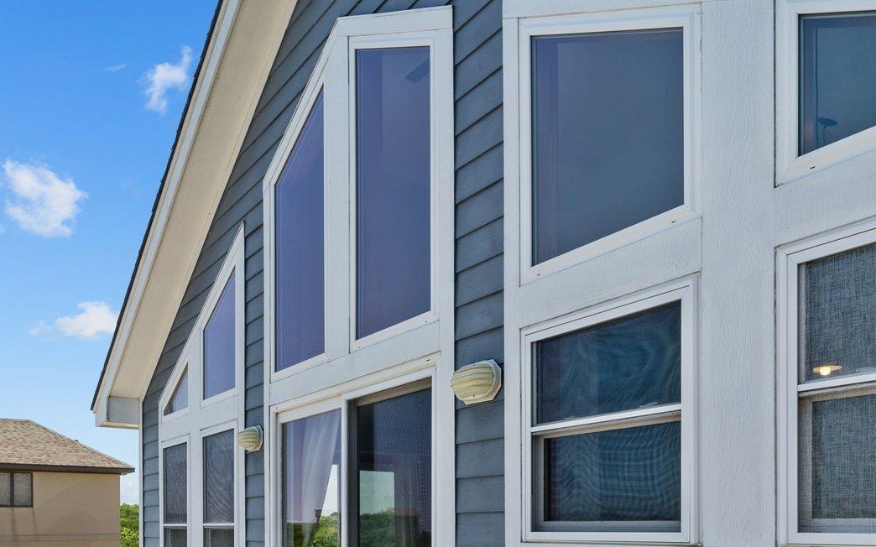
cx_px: 441
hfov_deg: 66.5
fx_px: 668
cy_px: 534
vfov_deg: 39.7
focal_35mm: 28
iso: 100
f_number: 8
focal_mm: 14
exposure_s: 1/320
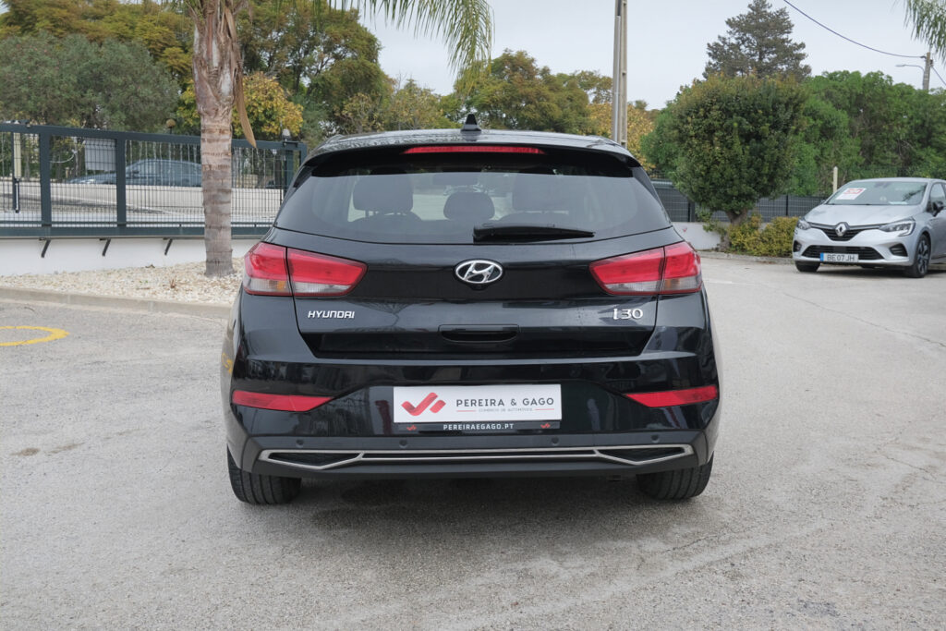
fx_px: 946
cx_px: 473
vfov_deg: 36.9
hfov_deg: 53.1
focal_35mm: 36
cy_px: 316
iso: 400
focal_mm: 24.2
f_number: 9
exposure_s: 1/200
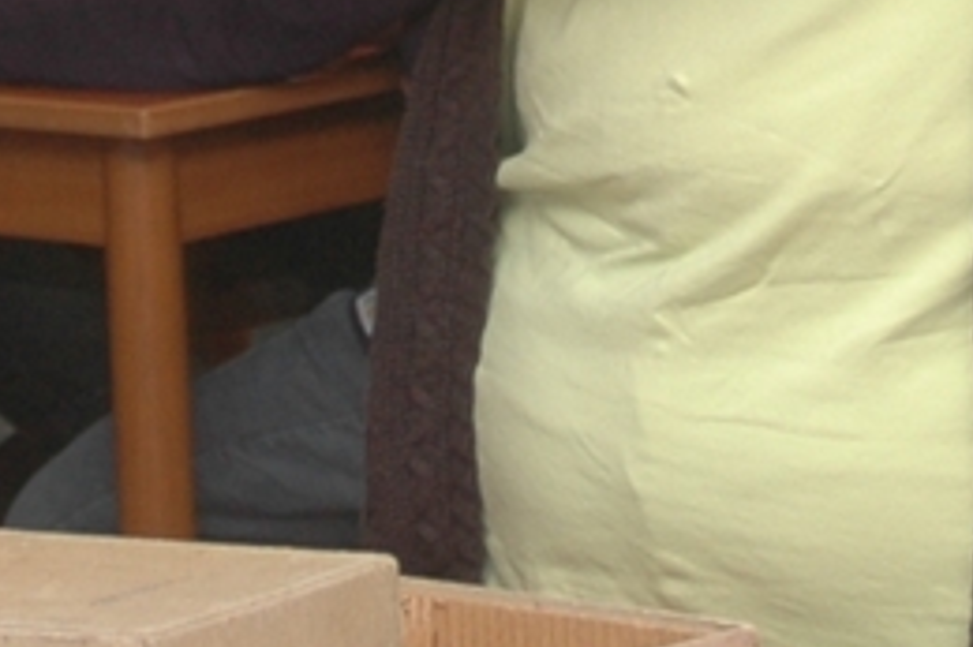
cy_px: -561
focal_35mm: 295
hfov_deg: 7.0
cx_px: 262
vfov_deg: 4.6
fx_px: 7968
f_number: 4.8
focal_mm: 32
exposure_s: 1/60
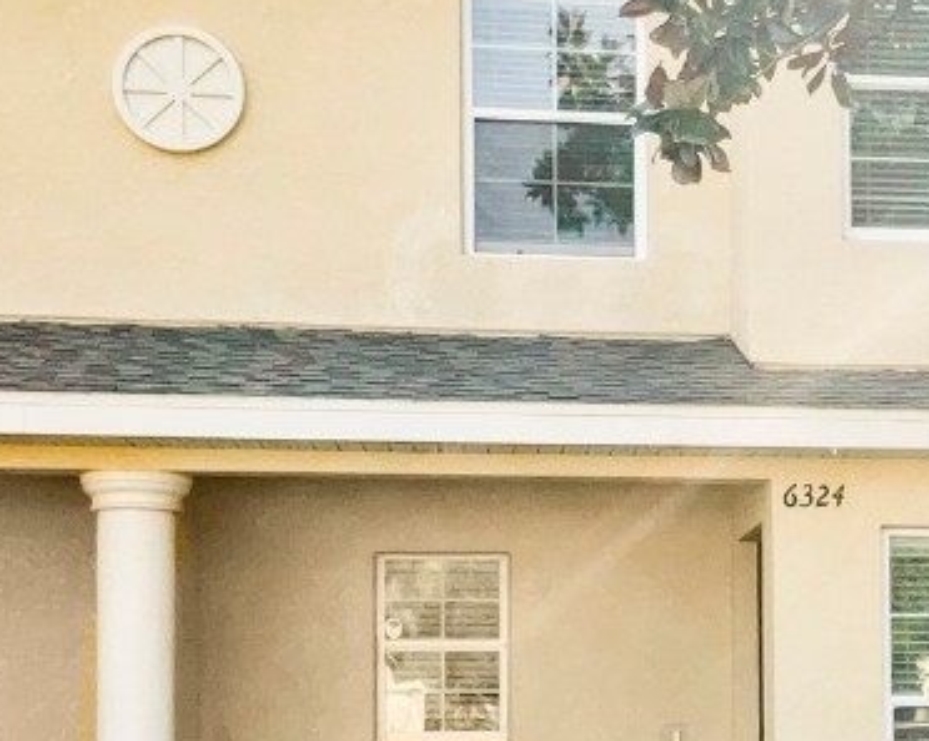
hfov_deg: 23.8
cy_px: 589
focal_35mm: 78
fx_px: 2143
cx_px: 822
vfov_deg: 19.4
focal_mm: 3
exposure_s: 1/570
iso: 16
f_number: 1.8
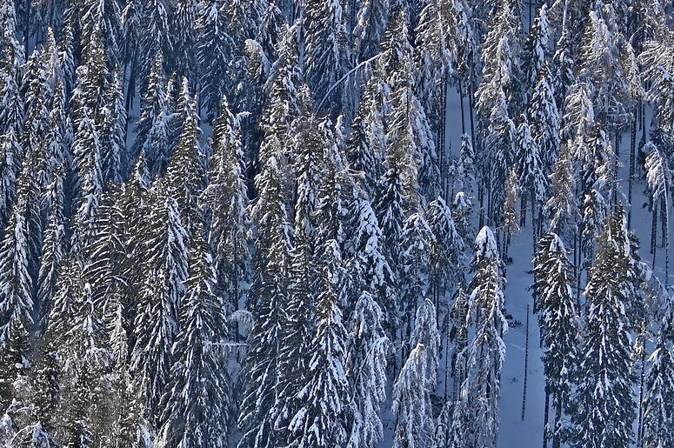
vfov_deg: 4.0
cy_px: 385
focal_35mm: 347
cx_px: 56
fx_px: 6490
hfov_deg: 5.9
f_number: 6.3
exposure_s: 1/320
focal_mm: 112
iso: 100
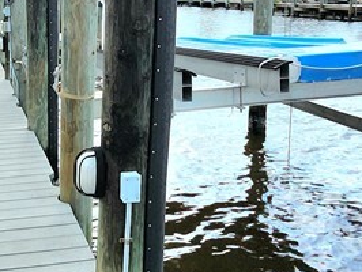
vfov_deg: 28.6
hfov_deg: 36.9
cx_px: 75
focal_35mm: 50
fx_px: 523
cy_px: 61
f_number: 2.2
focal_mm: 1.74
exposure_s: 1/2500
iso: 40
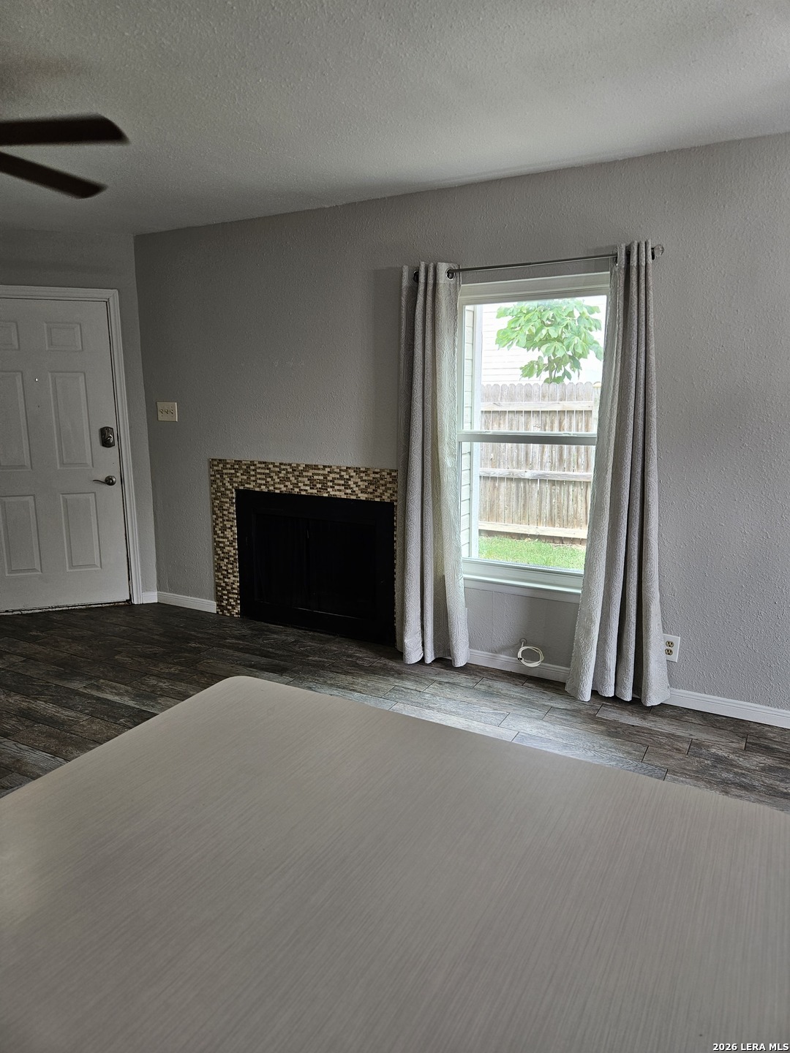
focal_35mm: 23
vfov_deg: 73.9
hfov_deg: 58.9
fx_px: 700
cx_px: 395
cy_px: 526
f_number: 1.8
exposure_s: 1/120
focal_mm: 5.4
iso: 100
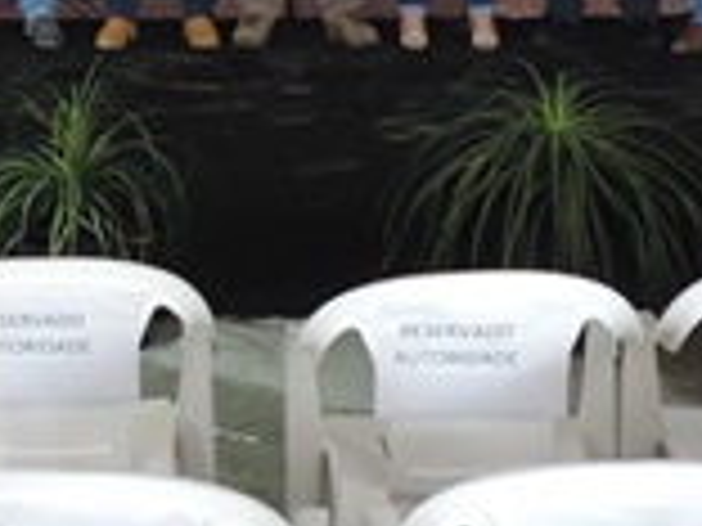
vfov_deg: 11.8
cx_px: -50
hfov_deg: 15.6
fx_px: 2494
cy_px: -117
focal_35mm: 123
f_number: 3.1
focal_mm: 5.3
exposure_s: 1/10
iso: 400
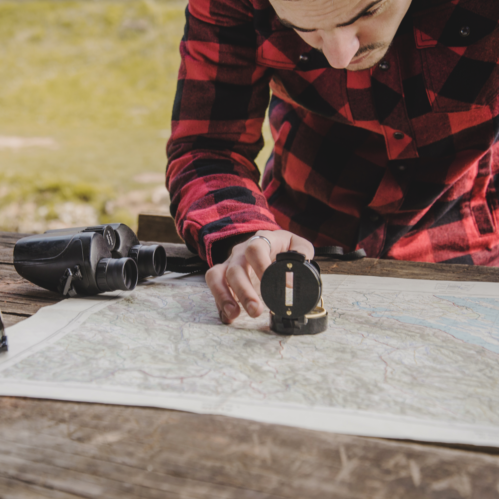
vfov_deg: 21.7
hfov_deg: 21.6
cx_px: 210
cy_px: 248
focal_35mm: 80
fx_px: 1305
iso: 125
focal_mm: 62
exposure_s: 1/200
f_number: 5.6
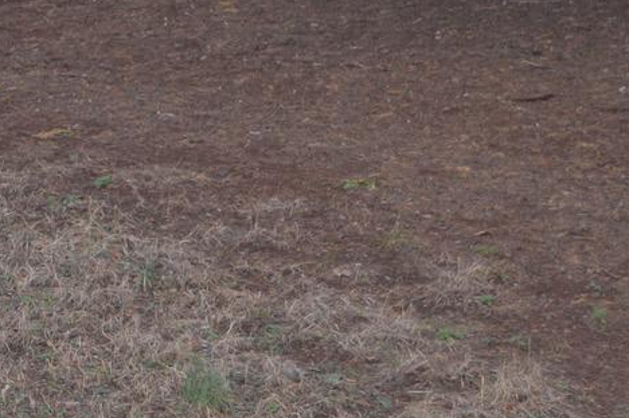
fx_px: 3438
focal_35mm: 197
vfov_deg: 6.8
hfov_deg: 9.8
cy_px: -231
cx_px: -598
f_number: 4.2
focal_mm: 30
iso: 125
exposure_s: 1/125
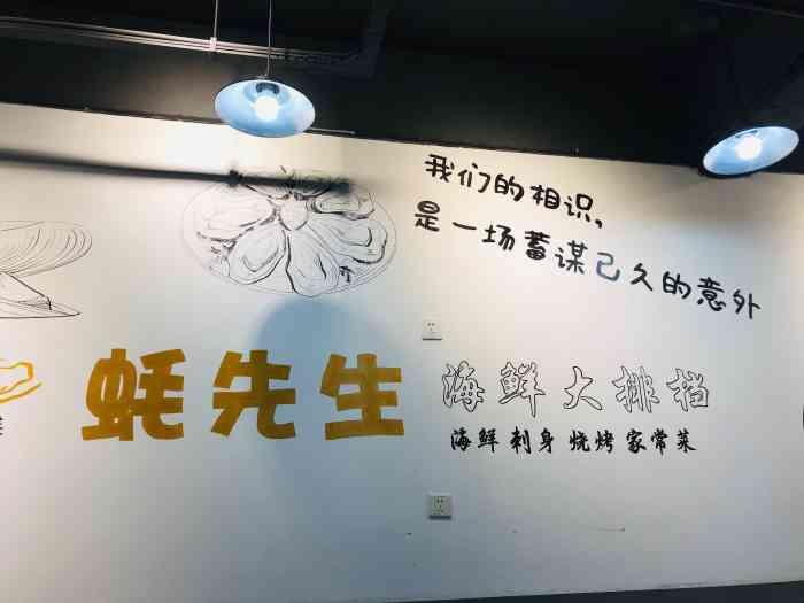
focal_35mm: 28
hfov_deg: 63.4
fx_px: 650
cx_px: 402
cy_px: 302
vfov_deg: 49.7
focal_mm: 3.99
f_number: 1.8
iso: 25
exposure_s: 1/100
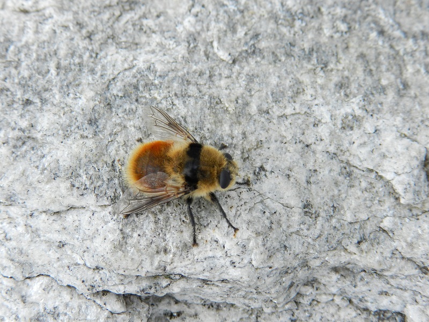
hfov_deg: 32.2
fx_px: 744
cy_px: 161
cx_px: 214
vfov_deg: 24.4
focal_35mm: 60
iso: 160
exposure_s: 1/500
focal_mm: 10.7
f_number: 4.6
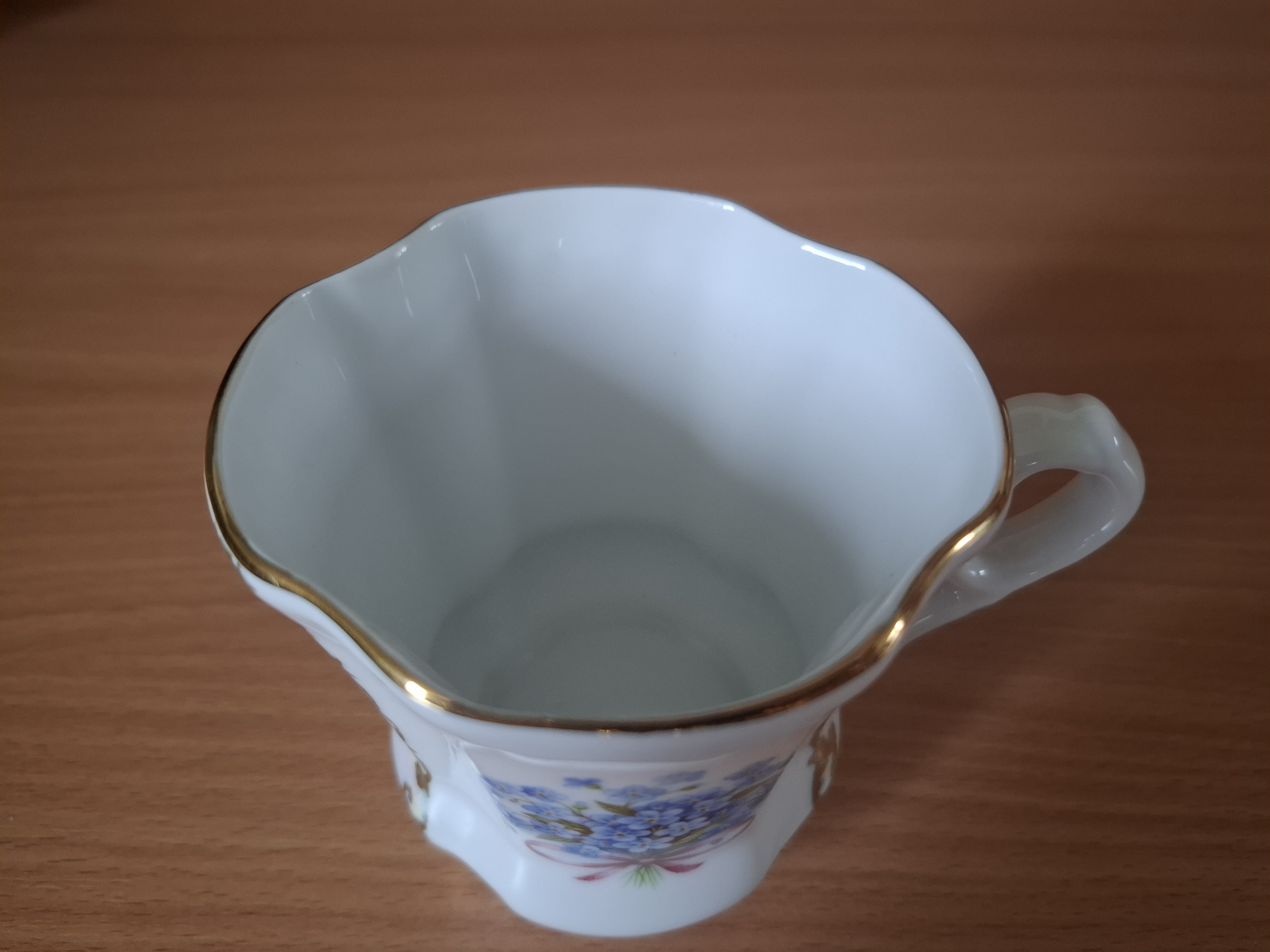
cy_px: 476
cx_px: 635
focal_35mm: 23
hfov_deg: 73.9
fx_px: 844
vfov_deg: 58.9
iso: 200
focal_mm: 5.54
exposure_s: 1/50
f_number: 1.8
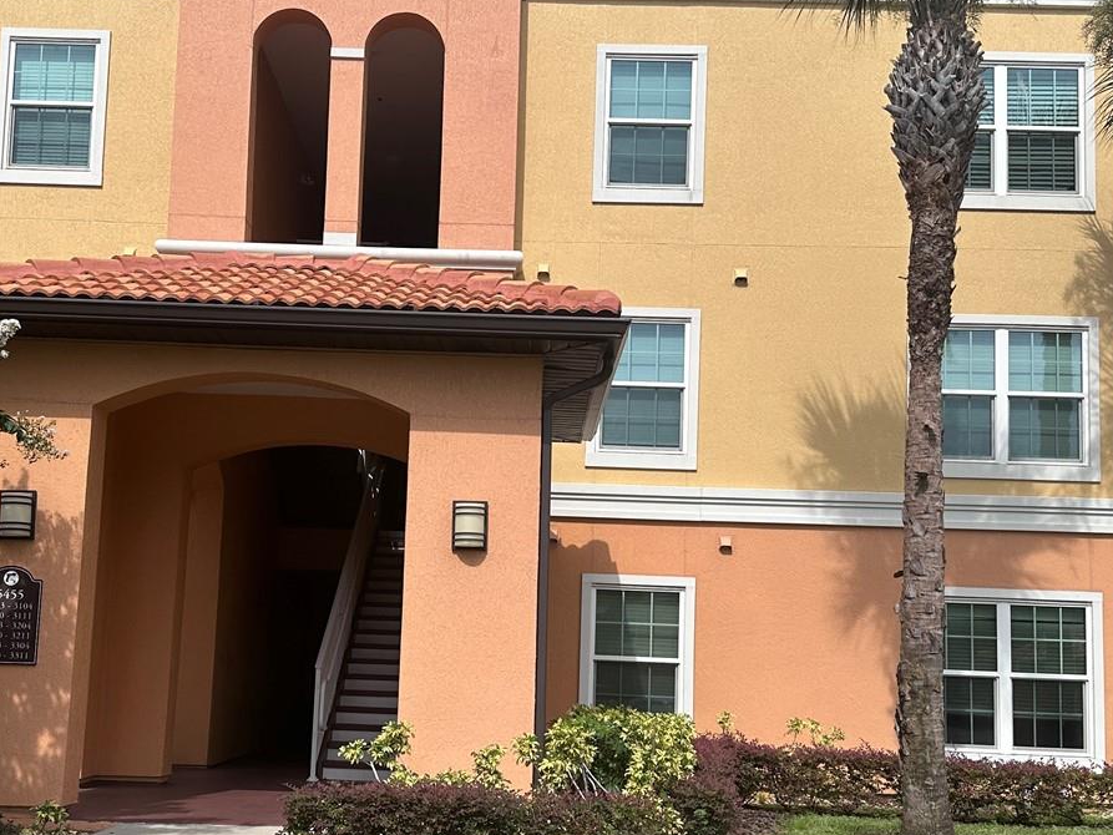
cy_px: 500
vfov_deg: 33.5
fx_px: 1383
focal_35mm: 43
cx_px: 476
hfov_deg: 43.7
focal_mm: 6.86
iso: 80
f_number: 1.78
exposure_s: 1/5525
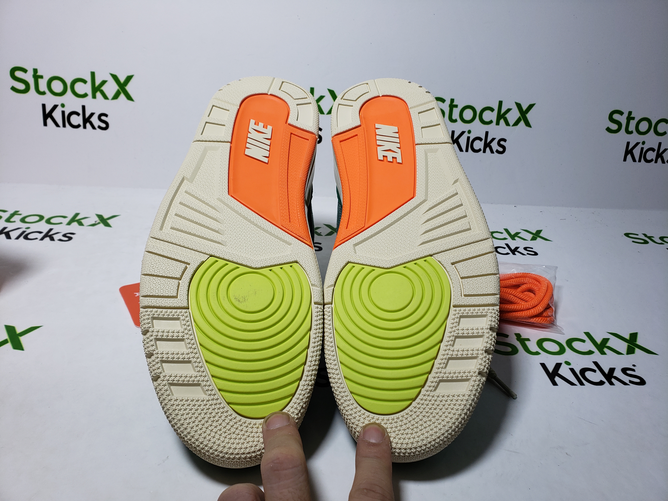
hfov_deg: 67.3
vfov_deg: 53.1
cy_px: 250
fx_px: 502
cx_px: 334
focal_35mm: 26
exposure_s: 1/269
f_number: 2.4
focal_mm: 4.3
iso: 50
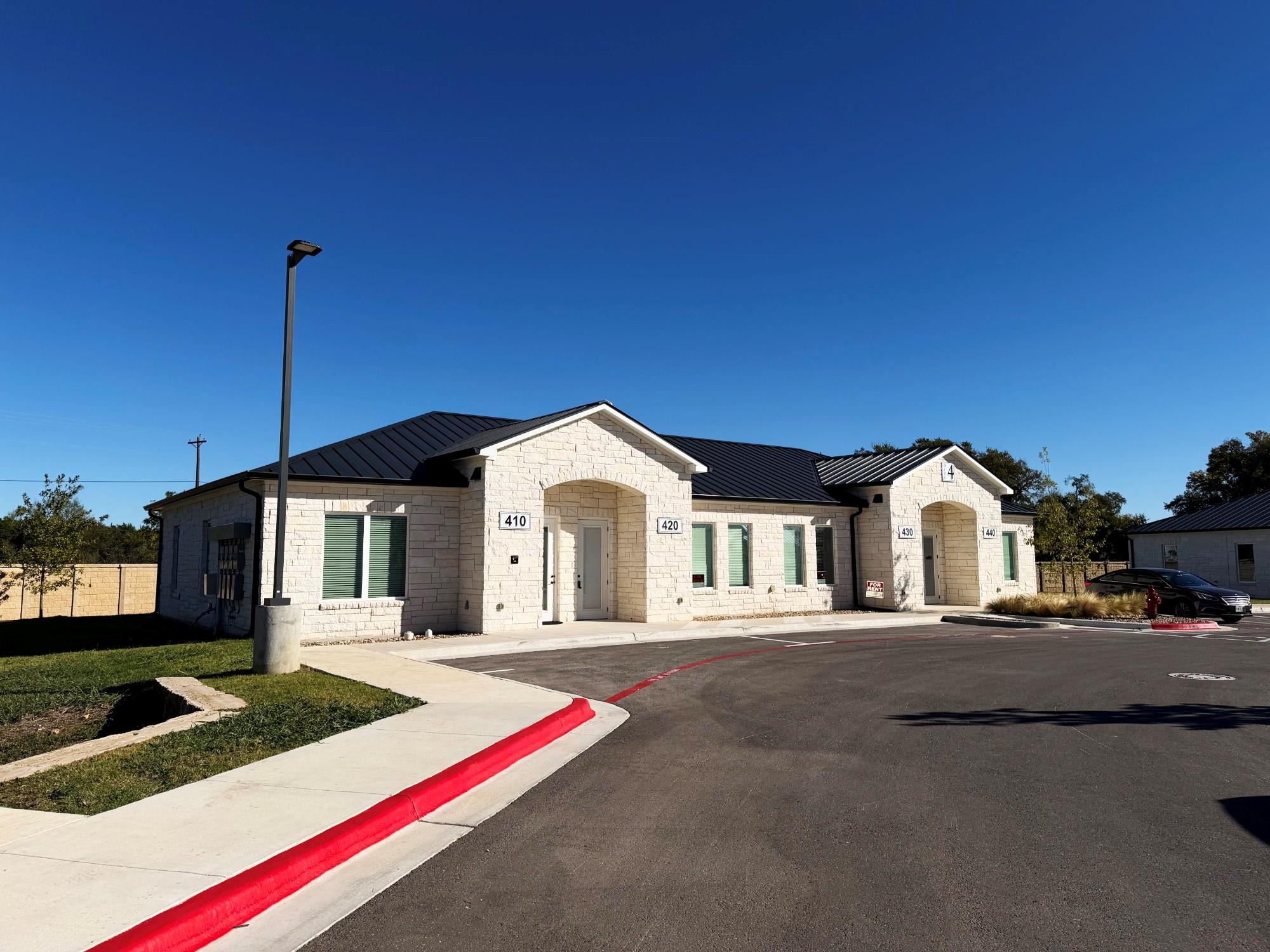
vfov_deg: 56.8
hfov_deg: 71.6
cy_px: 476
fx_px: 881
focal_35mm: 24
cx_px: 635
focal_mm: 6.8
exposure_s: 1/11905
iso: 80
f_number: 1.8
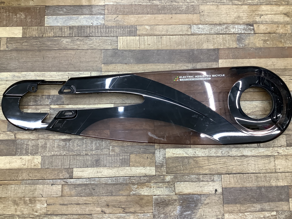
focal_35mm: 31
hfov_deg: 58.3
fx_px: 262
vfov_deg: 45.5
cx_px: 146
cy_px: 110
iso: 160
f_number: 2.4
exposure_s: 1/60
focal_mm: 3.3
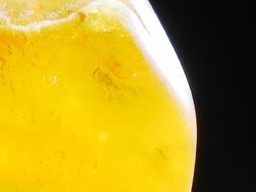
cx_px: -39
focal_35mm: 285
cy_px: 255
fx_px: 2108
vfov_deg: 5.2
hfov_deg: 6.9
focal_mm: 13.4
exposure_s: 1/93.3
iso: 160
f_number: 4
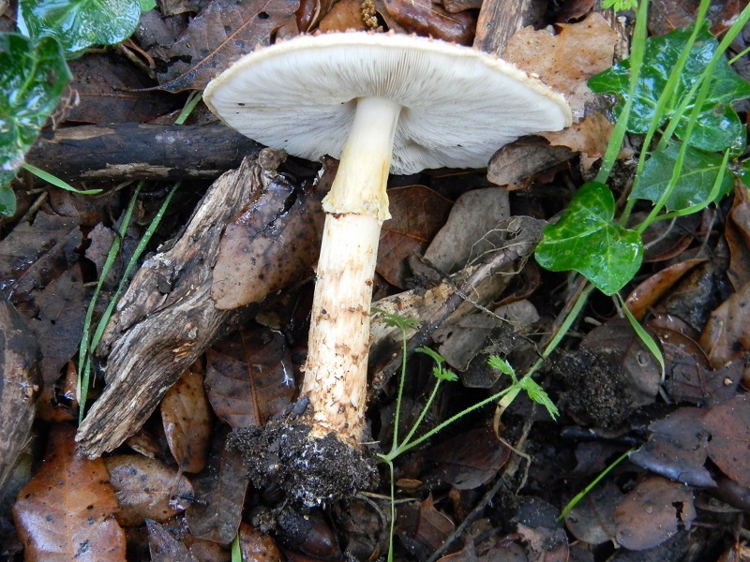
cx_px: 375
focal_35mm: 67
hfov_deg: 29.0
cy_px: 281
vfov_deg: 21.9
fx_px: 1452
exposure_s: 1/30
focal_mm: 12.2
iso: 359
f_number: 4.3
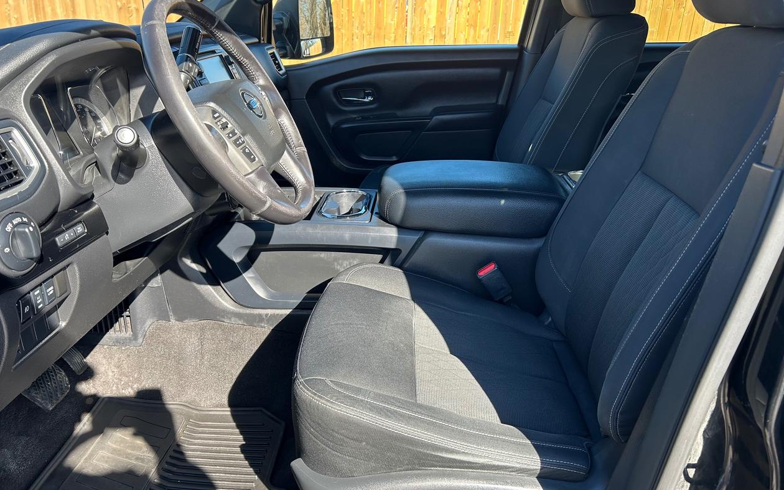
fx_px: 598
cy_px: 240
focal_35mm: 28
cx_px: 398
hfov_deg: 66.5
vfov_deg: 44.5
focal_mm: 5.7
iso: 50
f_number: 1.5
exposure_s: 1/374
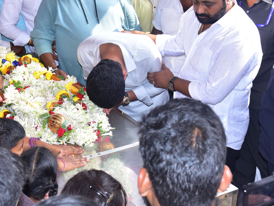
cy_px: 58
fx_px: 546
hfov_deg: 28.1
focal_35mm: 69
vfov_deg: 21.2
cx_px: 115
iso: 500
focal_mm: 44
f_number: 8
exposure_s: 1/125
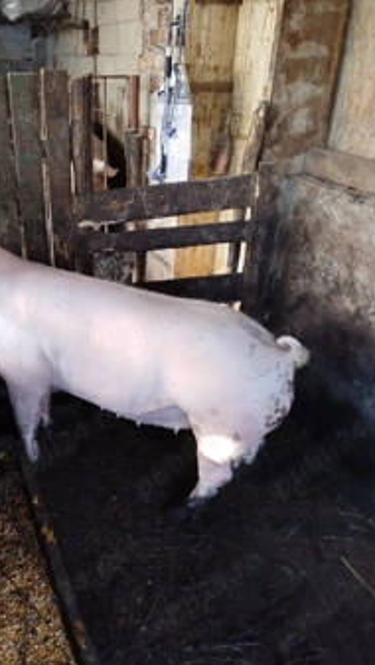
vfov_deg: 62.6
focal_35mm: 31
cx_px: 128
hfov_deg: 37.5
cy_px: 330
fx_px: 547
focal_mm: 5.31
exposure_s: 1/33
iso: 500
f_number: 1.7
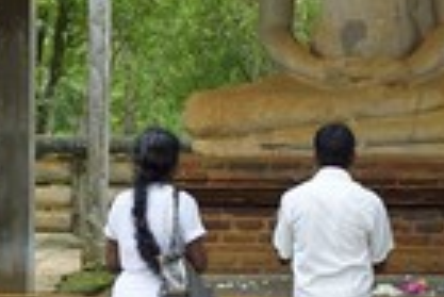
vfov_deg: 11.9
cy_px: 208
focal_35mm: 115
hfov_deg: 17.7
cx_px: 112
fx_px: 1420
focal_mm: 38
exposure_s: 1/100
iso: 1600
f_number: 5.6
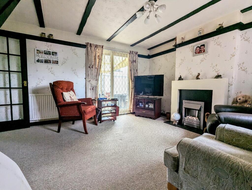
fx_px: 117
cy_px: 95
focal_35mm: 16
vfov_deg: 78.2
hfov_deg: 94.4
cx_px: 126
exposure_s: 1/70.2
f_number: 2.2
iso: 58
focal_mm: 2.35
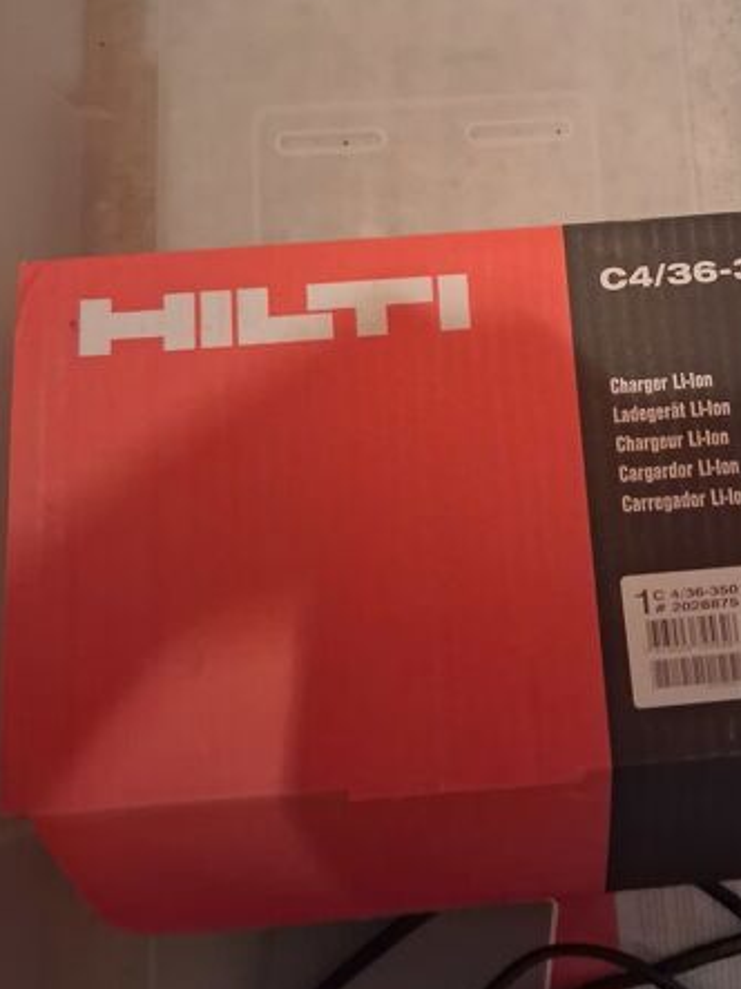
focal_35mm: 39
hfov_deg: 36.3
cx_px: 516
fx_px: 1114
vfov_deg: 47.0
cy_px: 319
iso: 1600
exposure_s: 1/20
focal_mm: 4
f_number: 1.8
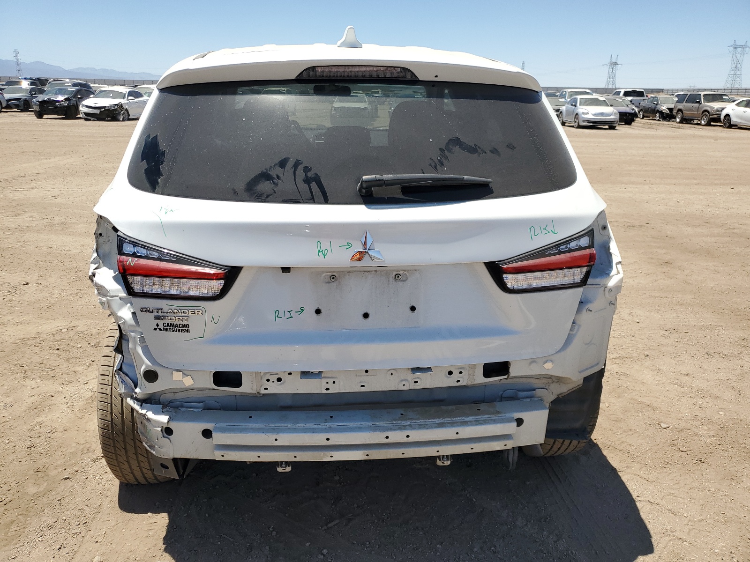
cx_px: 375
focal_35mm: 26
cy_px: 281
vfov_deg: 53.1
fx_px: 563
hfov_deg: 67.3
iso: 50
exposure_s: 1/3333
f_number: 1.5
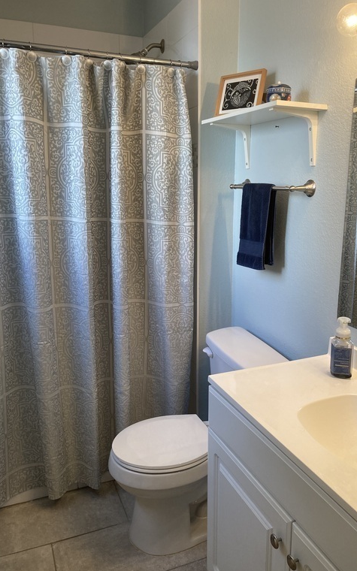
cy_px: 287
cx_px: 200
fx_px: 467
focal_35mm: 30
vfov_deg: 62.9
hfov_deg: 41.8
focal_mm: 3.99
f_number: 1.8
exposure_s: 1/60
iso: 50
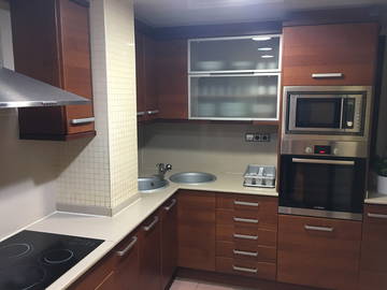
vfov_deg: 48.2
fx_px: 324
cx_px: 194
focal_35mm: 29
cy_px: 145
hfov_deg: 61.7
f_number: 2.2
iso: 100
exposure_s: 1/17
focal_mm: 4.15
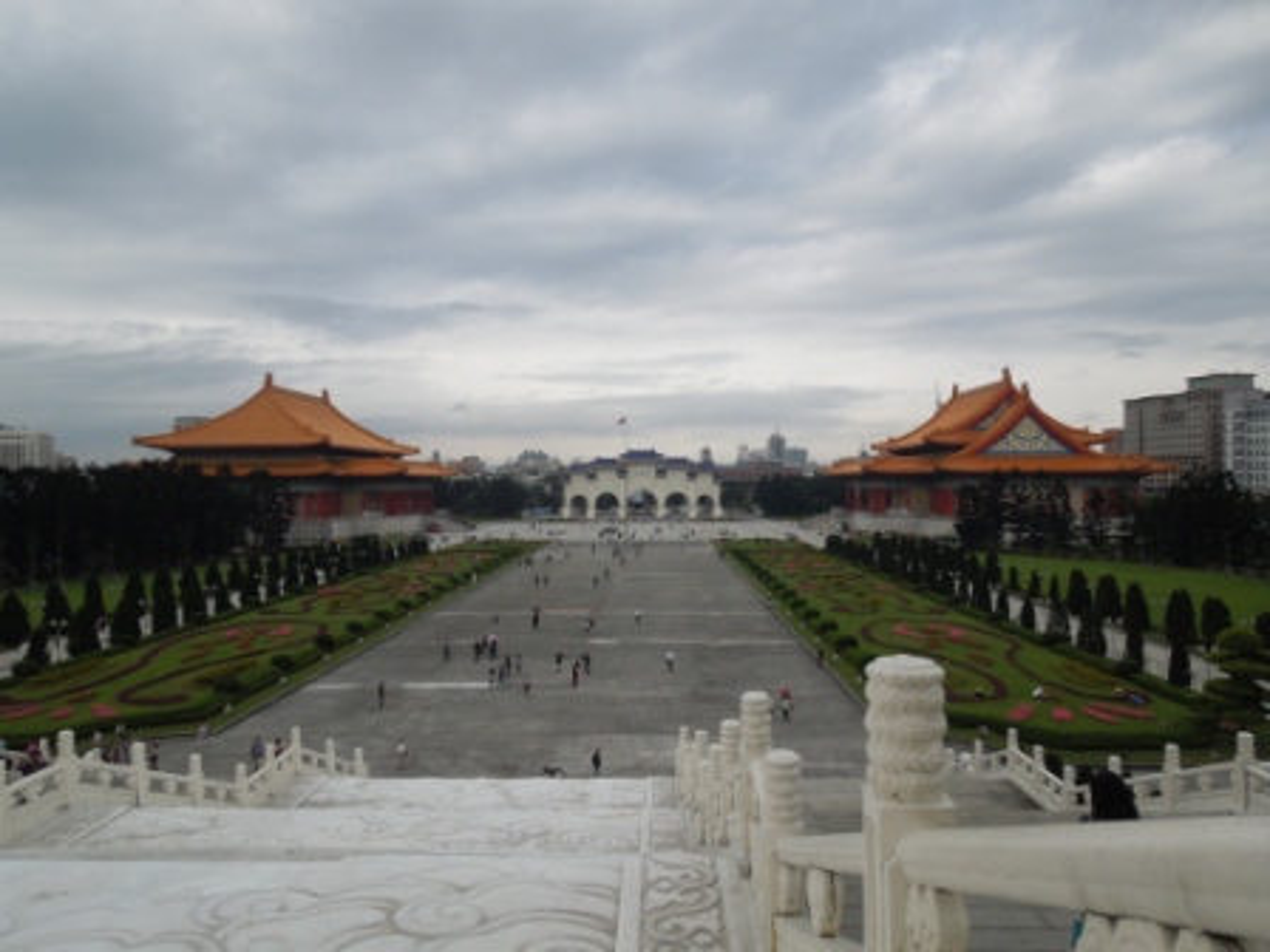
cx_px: 635
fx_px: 917
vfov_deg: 54.9
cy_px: 476
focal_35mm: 25
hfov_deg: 69.4
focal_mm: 4.5
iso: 100
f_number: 6.6
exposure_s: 1/500
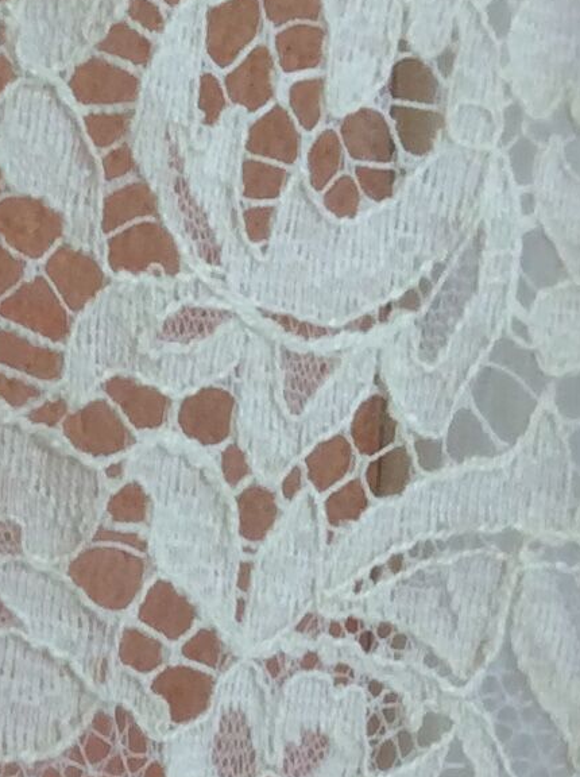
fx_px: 3227
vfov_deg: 13.0
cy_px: 1134
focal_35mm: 144
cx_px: -459
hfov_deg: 9.8
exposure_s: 1/25
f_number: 2.4
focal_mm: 3.3
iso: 32
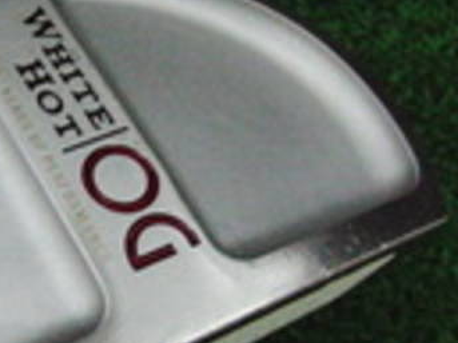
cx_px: 73
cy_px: 202
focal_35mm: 69
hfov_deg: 27.5
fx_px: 913
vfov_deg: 21.3
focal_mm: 6.42
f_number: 3.6
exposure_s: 1/640
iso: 3200
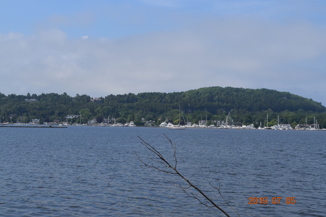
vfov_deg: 16.6
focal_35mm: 82
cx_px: 163
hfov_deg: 24.6
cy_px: 108
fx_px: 747
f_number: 10
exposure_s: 1/400
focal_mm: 55
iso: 200
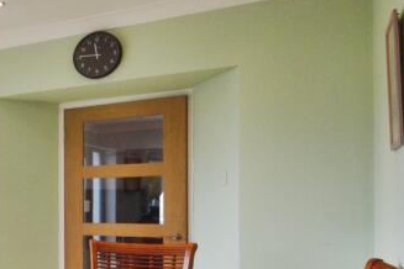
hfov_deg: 31.5
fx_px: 527
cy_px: 219
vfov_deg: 28.0
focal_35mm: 47
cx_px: -131
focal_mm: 10
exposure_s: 1/15
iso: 180
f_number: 9
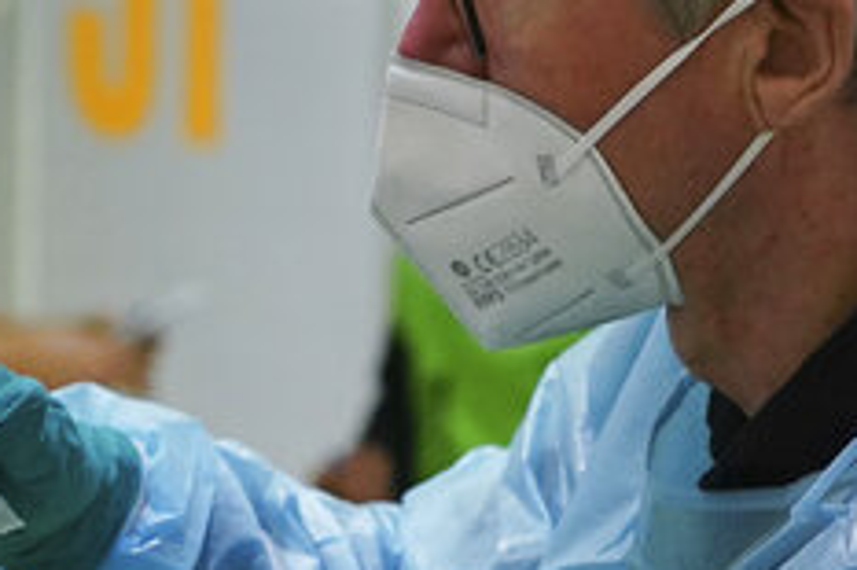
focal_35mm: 286
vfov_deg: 4.8
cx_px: -228
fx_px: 6803
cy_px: 726
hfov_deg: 7.1
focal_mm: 65
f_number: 4
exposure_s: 1/500
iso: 3200
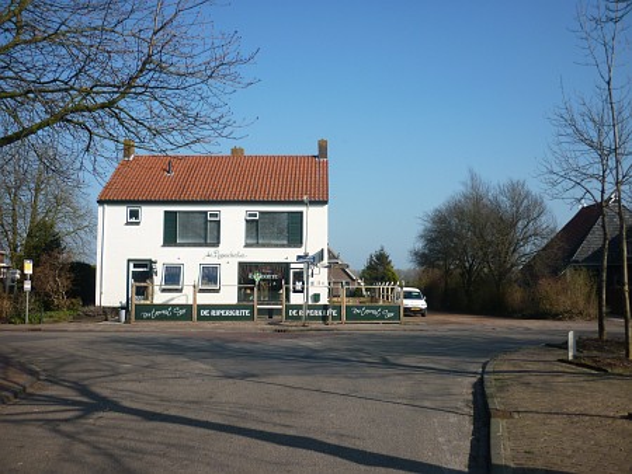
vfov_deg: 43.0
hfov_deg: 55.3
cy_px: 237
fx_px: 603
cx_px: 316
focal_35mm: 33
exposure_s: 1/160
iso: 80
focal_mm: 5.5
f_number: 8
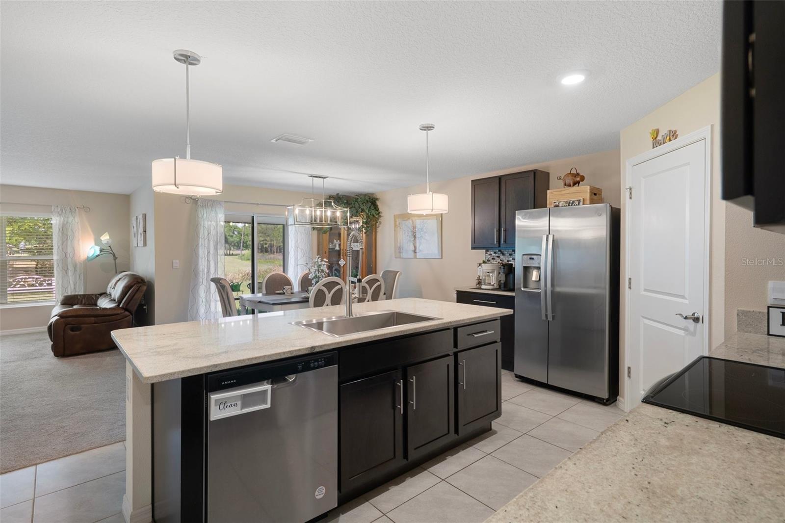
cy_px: 262
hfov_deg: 93.3
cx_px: 392
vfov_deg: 70.4
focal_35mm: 17
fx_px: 371
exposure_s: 1/1.25
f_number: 8
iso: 320
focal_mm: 17
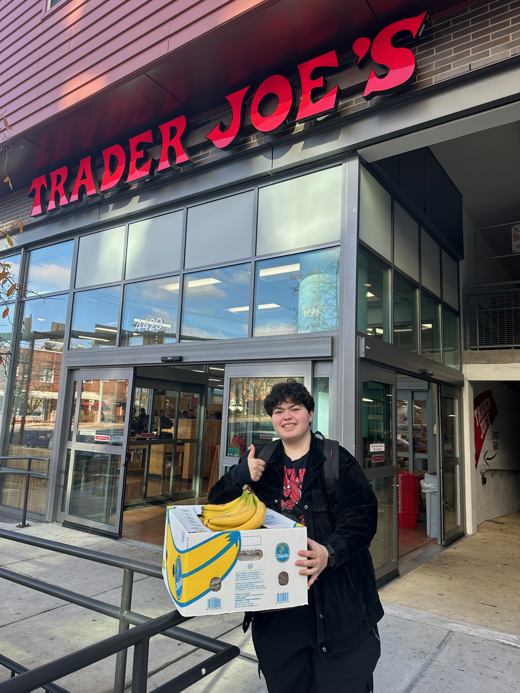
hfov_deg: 56.8
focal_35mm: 24
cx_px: 260
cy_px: 346
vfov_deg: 71.6
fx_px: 481
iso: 80
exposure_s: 1/529
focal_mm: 6.86
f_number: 1.78
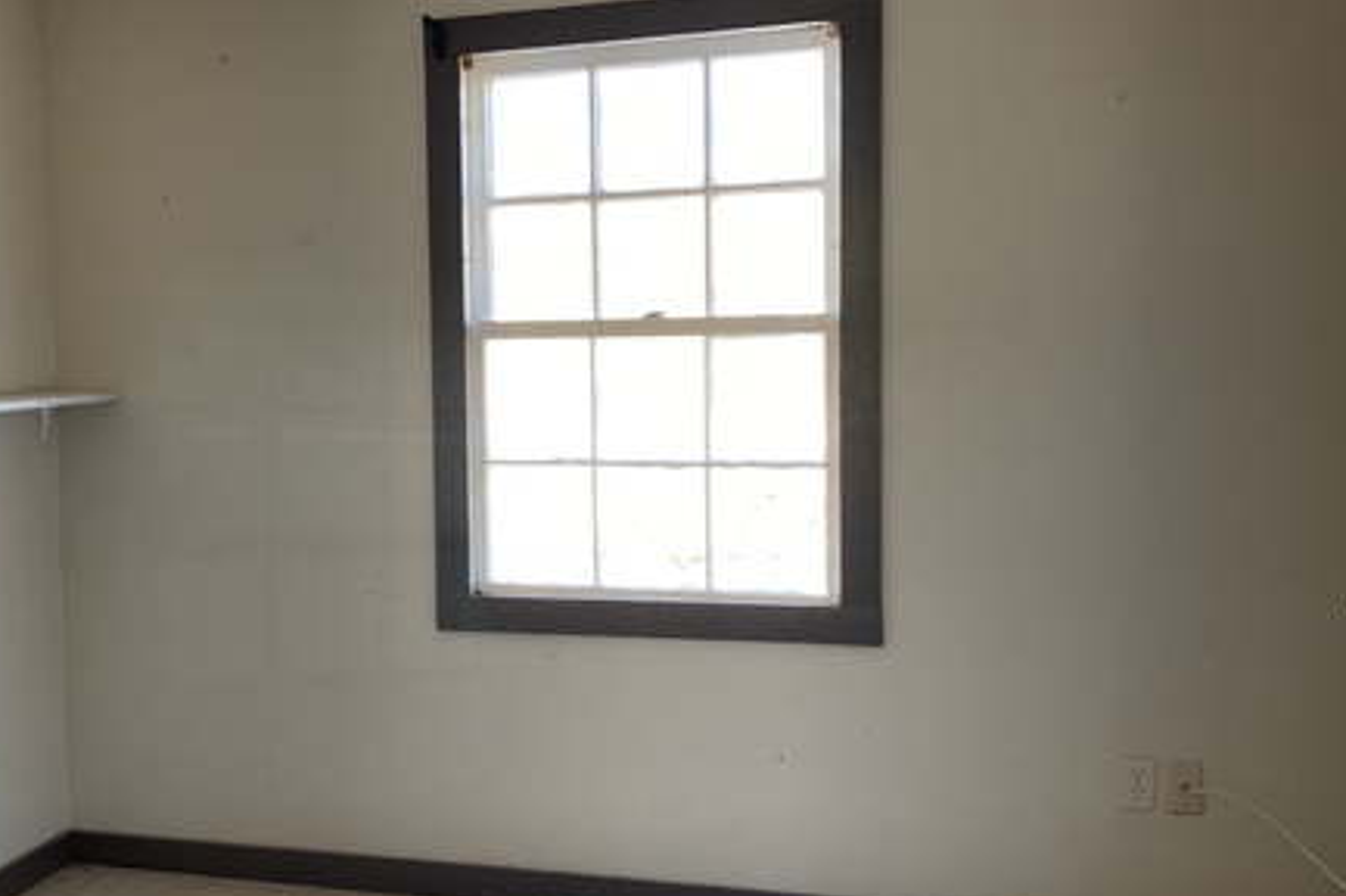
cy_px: 445
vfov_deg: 33.4
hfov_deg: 48.1
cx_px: 507
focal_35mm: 40
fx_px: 1494
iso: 80
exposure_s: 1/121
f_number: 1.8
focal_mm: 4.25
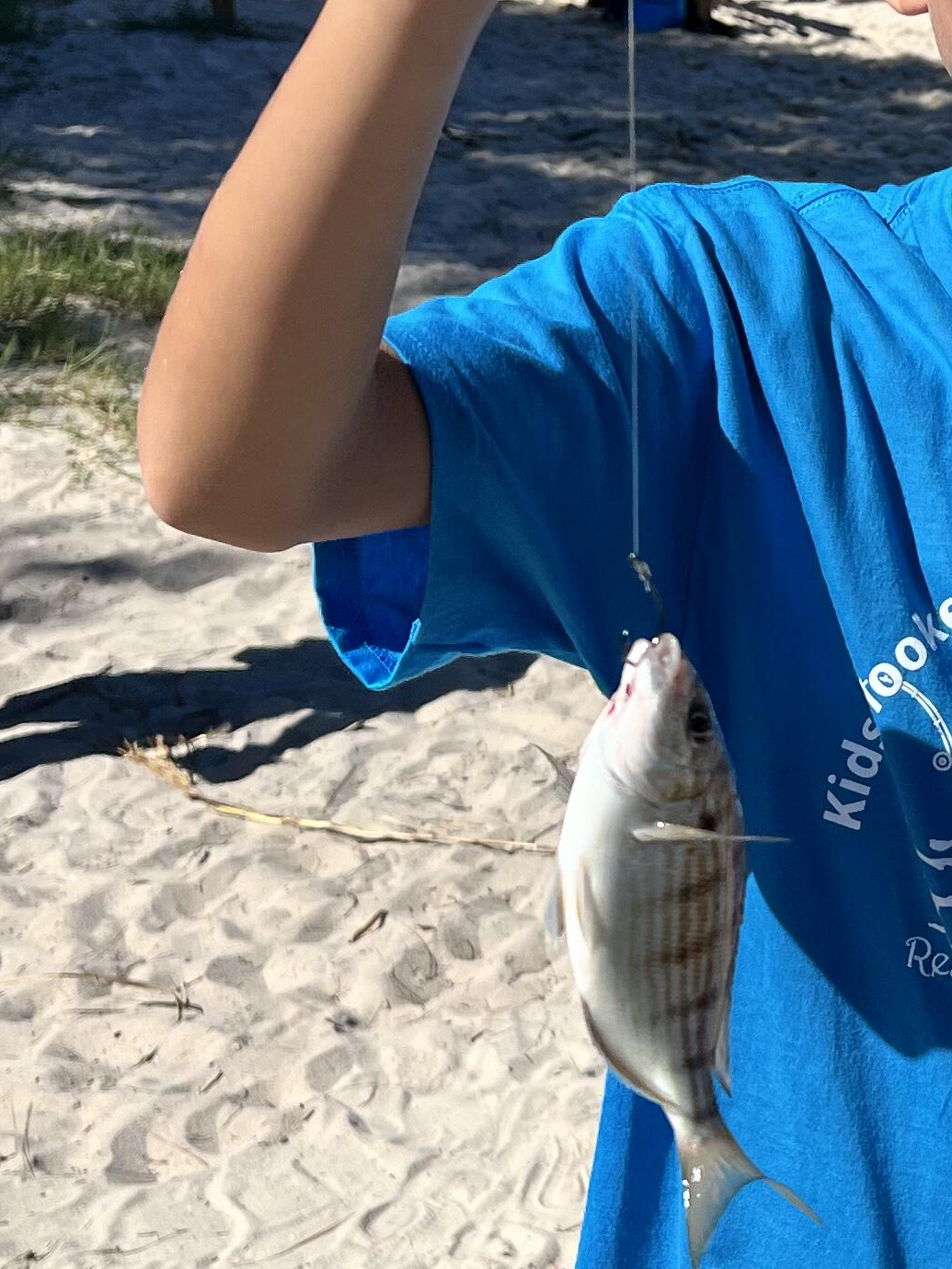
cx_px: 1101
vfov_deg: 25.6
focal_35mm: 76
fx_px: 2786
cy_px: 710
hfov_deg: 18.5
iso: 50
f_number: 1.5
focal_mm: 5.7
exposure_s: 1/6211
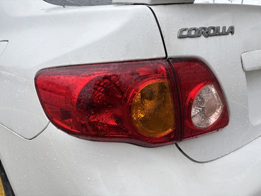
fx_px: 196
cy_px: 98
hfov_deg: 67.3
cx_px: 130
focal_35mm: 26
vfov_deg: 53.1
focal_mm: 5.96
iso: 50
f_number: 1.6
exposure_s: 1/726
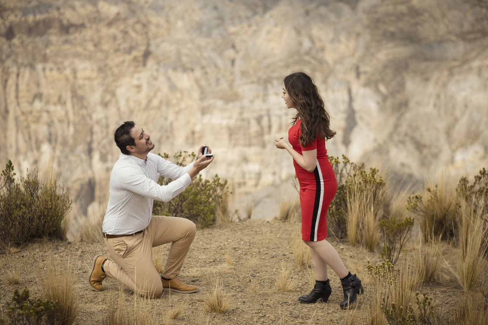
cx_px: 240
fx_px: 1247
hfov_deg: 22.1
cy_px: 172
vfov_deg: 14.9
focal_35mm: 92
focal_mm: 56
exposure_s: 1/1600
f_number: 2
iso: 100
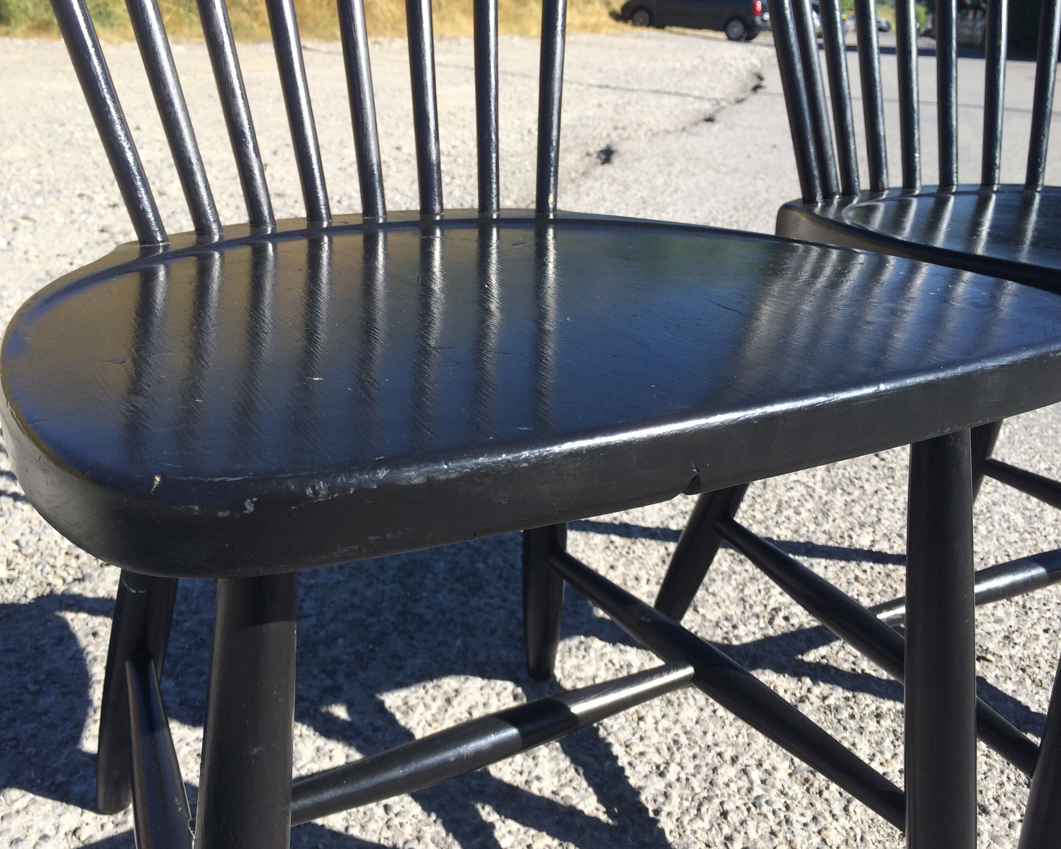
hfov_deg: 57.1
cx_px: 497
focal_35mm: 31
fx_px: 973
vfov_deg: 47.1
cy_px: 427
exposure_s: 1/1208
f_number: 2.2
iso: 32
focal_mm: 4.15
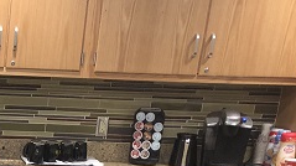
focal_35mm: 103
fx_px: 808
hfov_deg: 19.0
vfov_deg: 10.6
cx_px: -105
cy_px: 354
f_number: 1.8
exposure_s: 1/30
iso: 32
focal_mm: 3.99
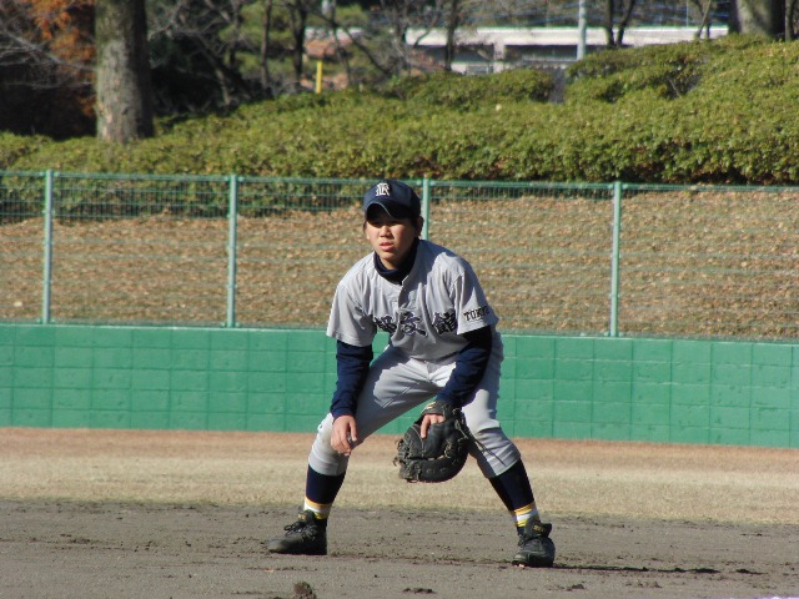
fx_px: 12003
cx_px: 400
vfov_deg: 2.9
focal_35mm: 520
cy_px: 300
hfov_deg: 3.8
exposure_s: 1/640
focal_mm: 92
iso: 100
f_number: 4.5
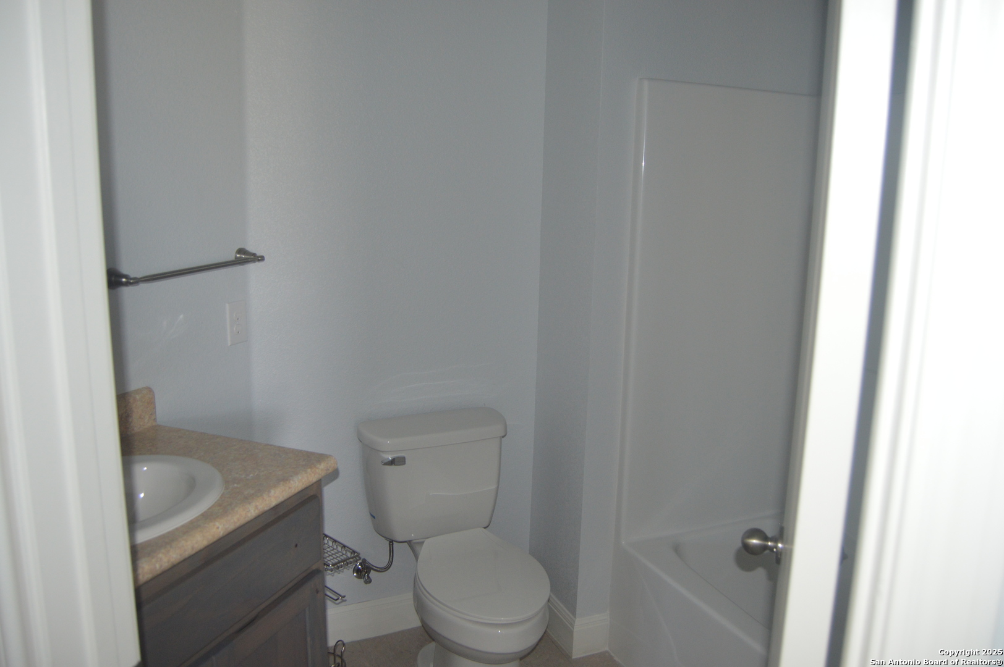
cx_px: 502
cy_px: 334
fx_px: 752
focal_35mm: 27
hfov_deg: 67.4
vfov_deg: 47.9
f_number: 3.5
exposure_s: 1/60
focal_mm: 18
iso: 560
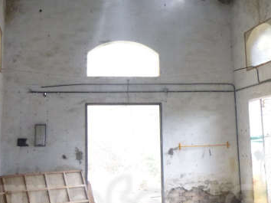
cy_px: 43
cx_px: 179
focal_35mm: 63
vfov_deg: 23.0
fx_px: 493
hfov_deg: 30.5
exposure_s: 1/60
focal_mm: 5.2
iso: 320
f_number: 3.3
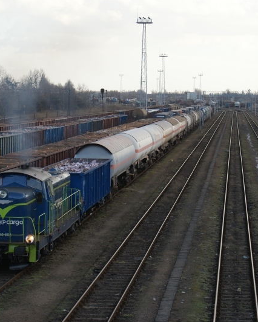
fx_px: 1011
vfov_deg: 18.1
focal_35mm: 106
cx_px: 168
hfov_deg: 14.5
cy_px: 160
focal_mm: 50
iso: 100
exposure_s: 1/125
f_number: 7.1
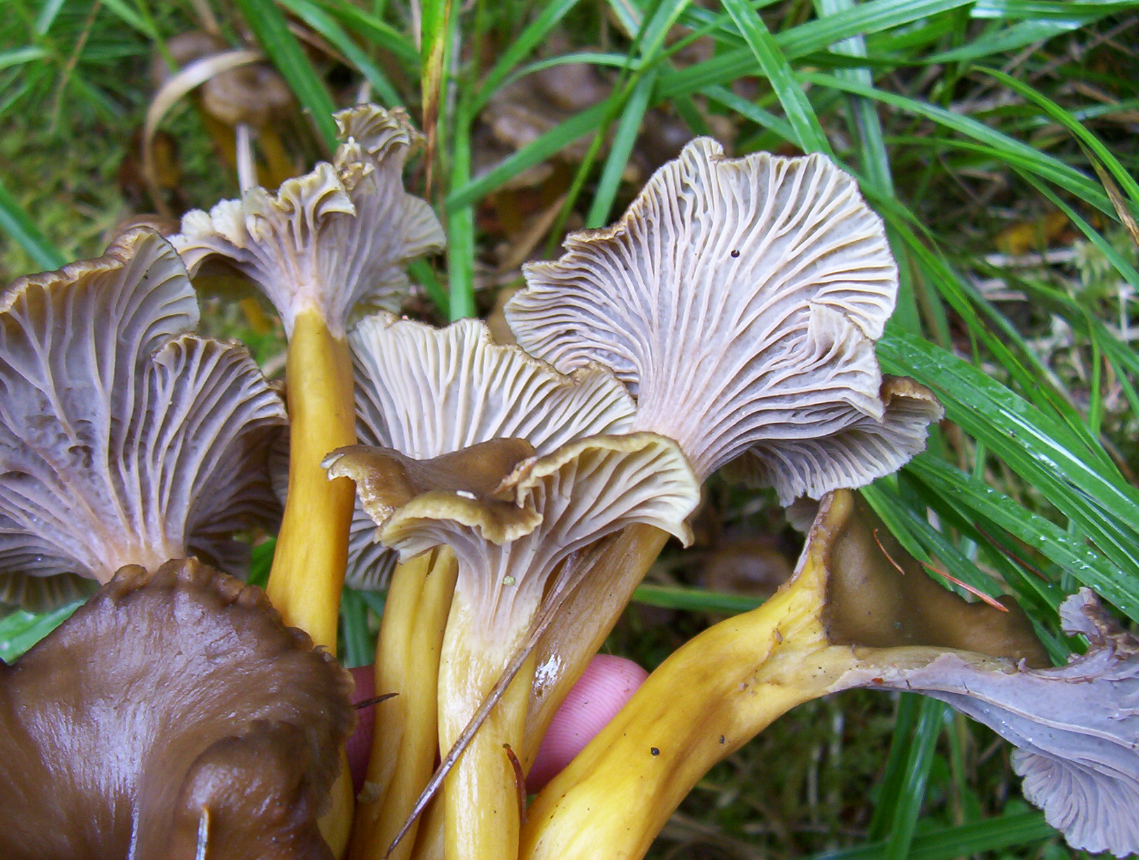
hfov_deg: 51.2
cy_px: 430
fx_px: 1187
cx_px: 570
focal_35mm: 36
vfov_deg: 39.8
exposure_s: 1/57.5
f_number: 2.76
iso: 100
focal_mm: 5.54
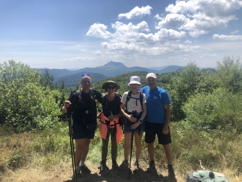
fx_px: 196
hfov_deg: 63.4
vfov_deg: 49.7
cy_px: 91
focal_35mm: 28
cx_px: 121
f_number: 1.8
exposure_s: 1/1845
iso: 20
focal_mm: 3.99
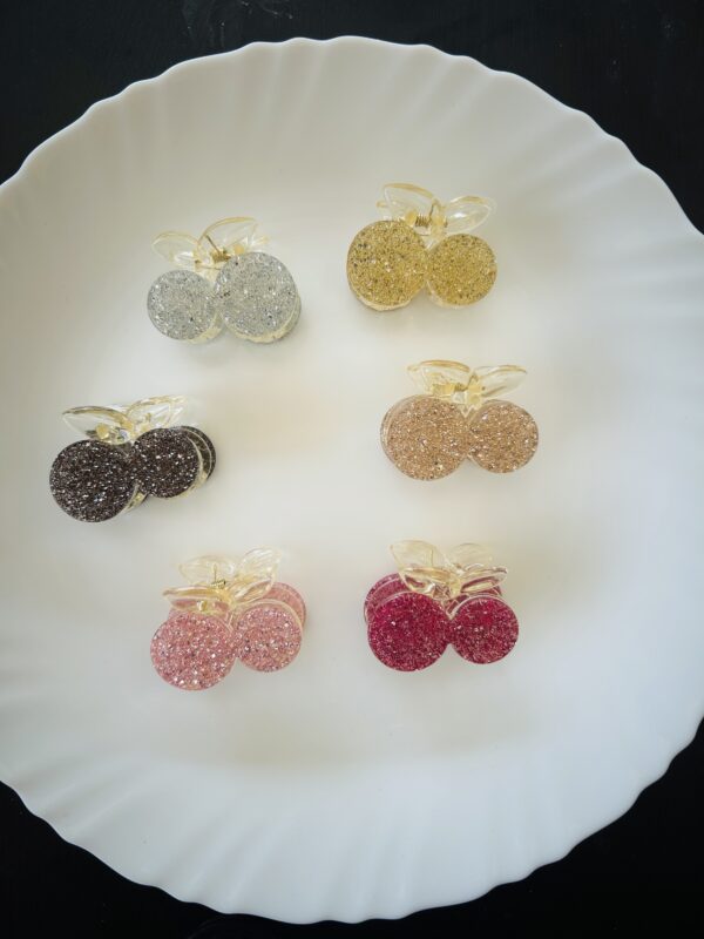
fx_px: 705
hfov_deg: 53.1
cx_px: 352
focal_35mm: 26
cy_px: 470
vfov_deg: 67.3
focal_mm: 5.7
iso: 50
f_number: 1.5
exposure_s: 1/1377
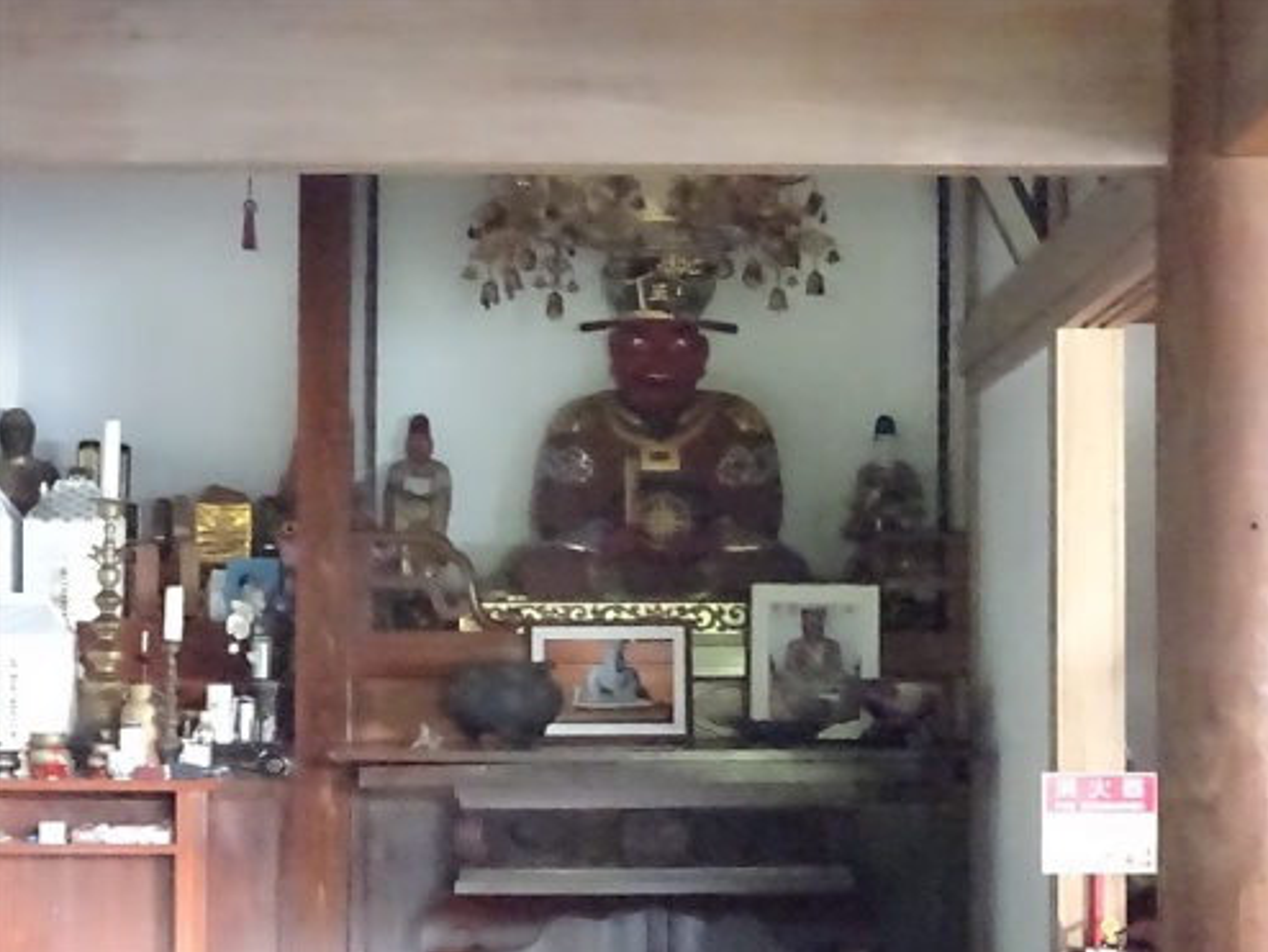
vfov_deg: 17.2
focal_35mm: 86
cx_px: 639
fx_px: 3152
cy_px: 479
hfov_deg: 22.7
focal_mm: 14.54
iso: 8000
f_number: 5
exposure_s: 1/6
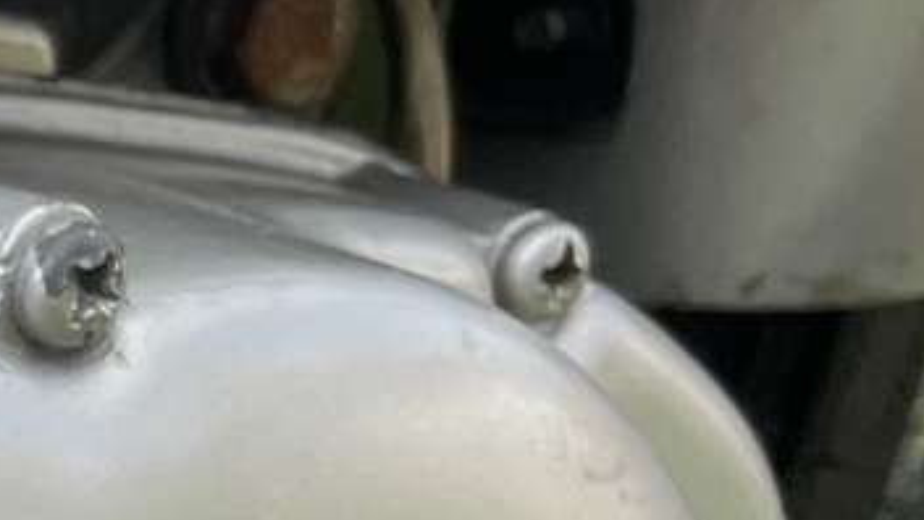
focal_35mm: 161
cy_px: 830
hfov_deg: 11.0
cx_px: -1386
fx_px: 3945
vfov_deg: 7.4
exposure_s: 1/651
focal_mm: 4.2
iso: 32
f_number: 1.6
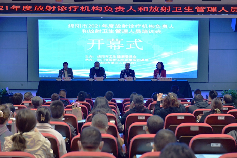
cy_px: 79
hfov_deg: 28.8
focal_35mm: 70
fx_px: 461
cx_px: 118
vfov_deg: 19.5
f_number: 4.5
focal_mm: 70
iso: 800
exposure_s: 1/40
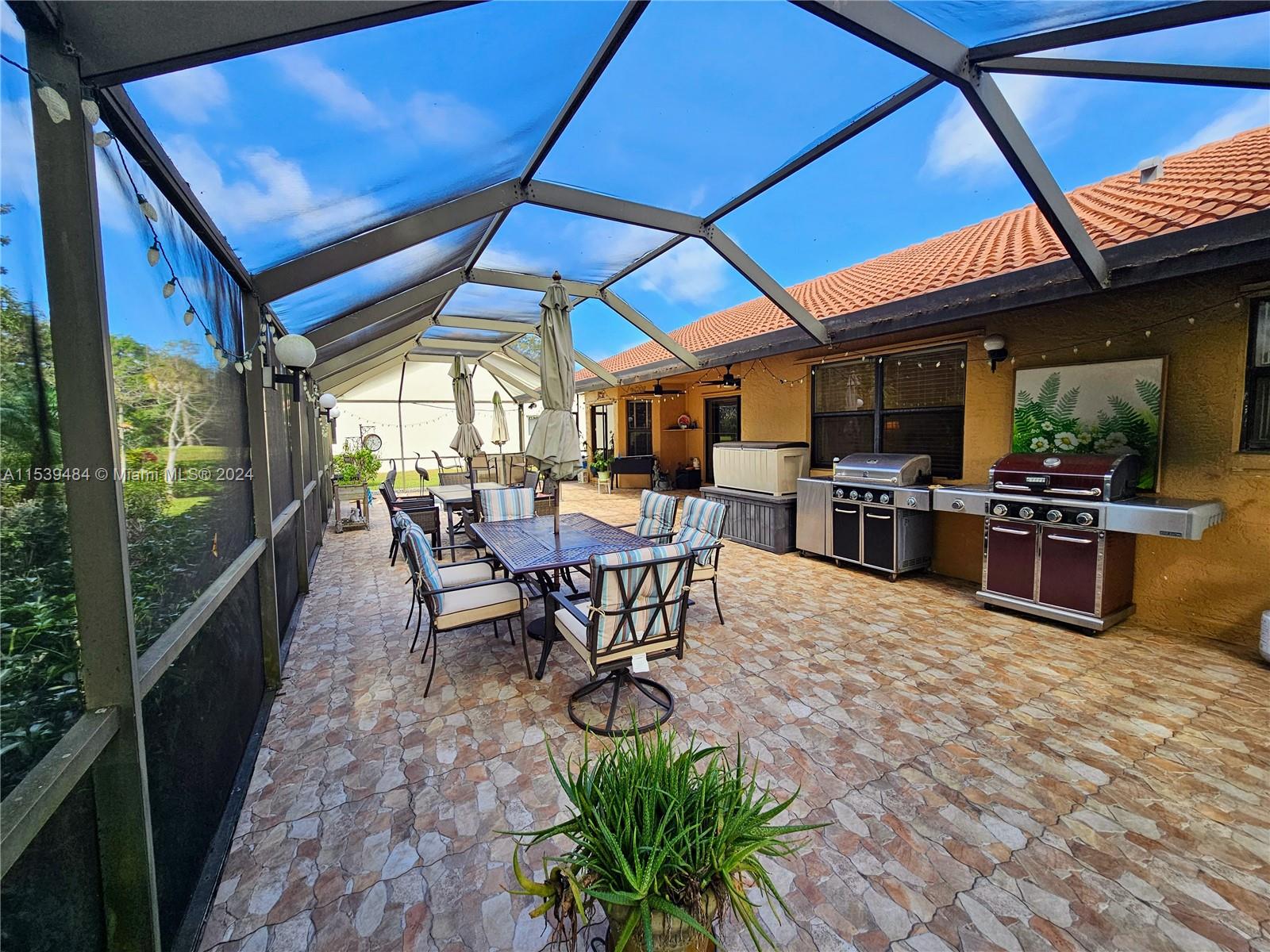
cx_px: 635
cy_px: 476
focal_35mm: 13
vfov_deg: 89.9
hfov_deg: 106.2
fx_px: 477
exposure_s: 1/345
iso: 50
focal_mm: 2.2
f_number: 2.2
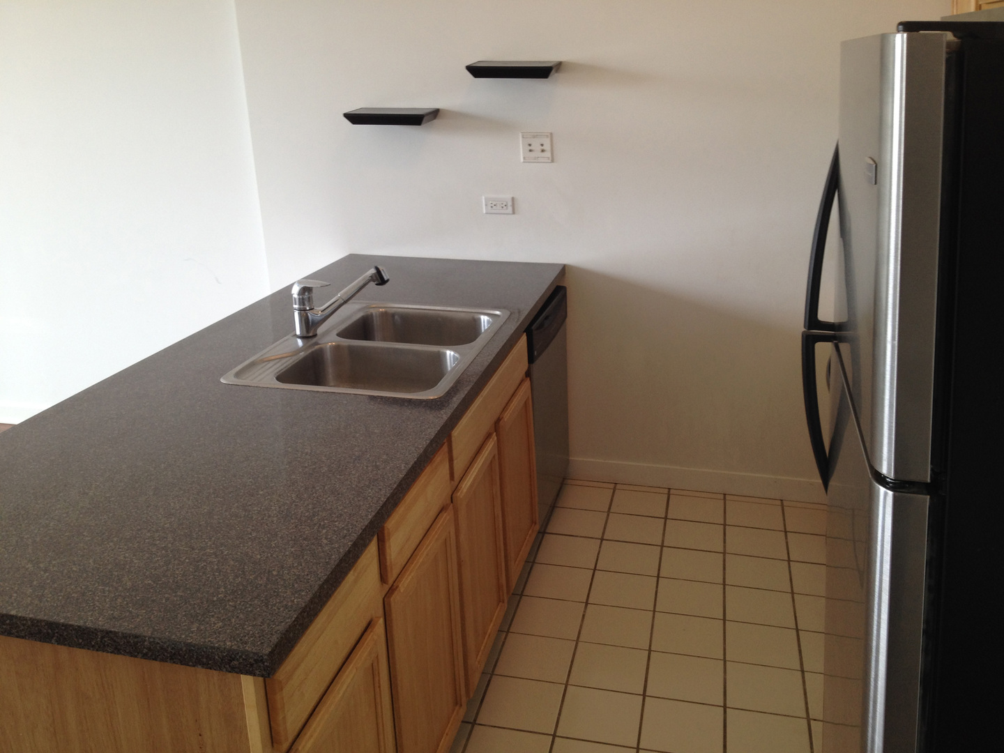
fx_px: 1015
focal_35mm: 35
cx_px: 502
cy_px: 376
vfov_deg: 40.7
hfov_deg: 52.6
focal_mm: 4.28
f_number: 2.4
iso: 50
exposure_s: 1/24
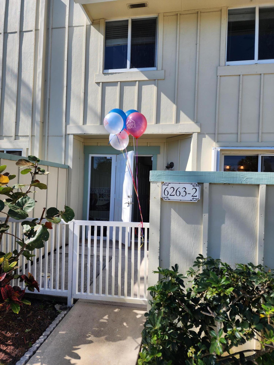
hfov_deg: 58.9
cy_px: 182
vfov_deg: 73.9
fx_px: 243
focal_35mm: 23
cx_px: 137
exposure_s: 1/722
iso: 12
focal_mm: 6.4
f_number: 1.8
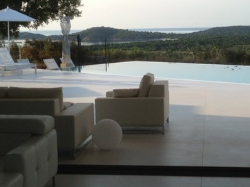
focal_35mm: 73
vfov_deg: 20.1
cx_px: 153
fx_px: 527
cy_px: 72
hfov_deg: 26.6
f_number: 2.4
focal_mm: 4.13
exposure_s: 1/809
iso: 50
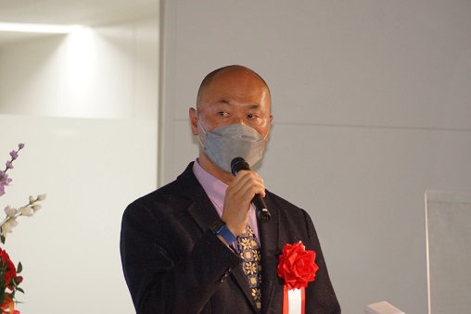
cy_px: 157
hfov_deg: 6.9
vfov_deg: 4.6
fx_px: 3926
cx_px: 236
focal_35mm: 300
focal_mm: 200
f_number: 5.6
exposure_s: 1/160
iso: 1250
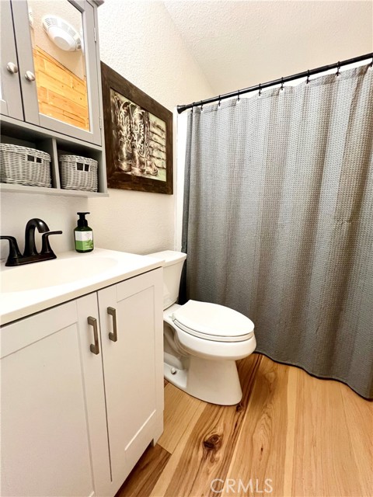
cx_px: 186
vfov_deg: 106.2
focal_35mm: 13
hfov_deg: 89.9
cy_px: 248
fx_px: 187
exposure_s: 1/60
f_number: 1.8
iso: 320
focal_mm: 1.57
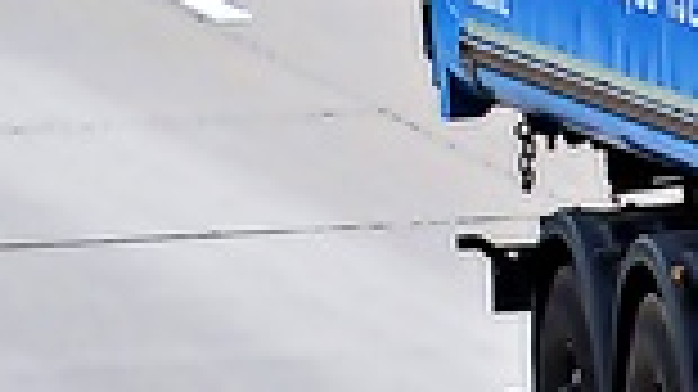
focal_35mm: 1335
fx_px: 24690
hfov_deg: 1.6
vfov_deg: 0.9
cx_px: 1567
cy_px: 153
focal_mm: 165
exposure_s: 1/640
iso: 1600
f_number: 8
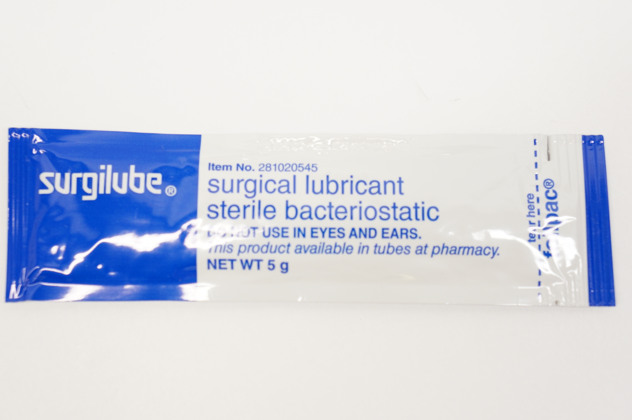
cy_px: 210
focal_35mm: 58
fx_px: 1026
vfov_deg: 23.1
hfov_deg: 34.2
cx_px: 316
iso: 400
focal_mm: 39
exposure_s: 1/60
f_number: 5.6
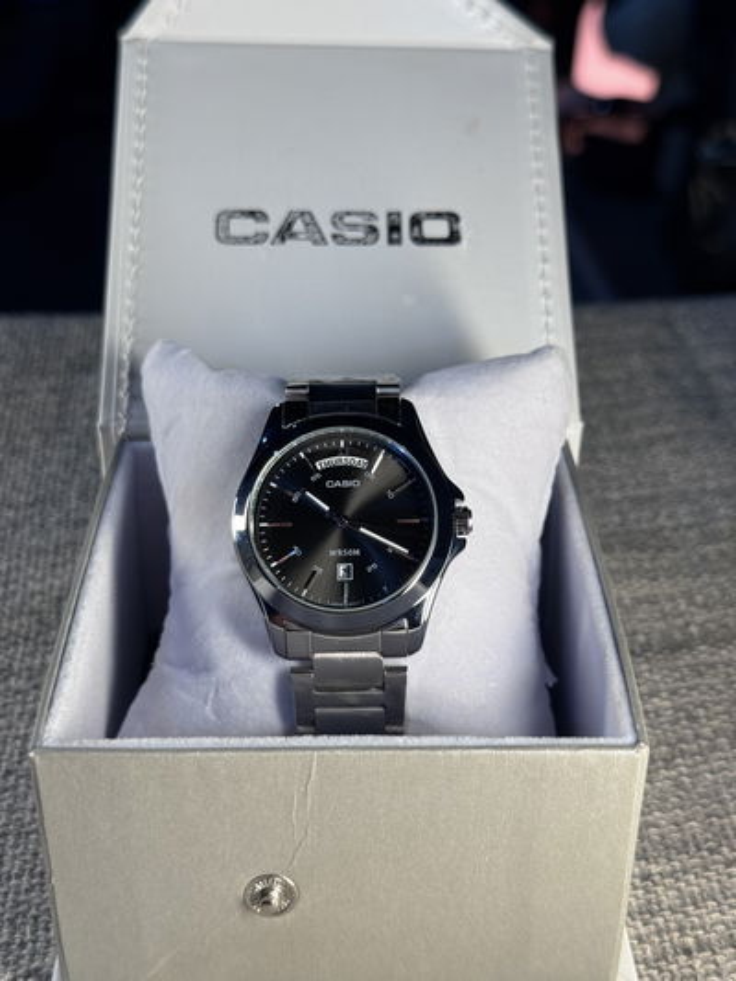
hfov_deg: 30.3
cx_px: 368
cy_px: 490
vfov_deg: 39.6
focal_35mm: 48
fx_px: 1360
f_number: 1.78
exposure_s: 1/167
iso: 64
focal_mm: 6.76
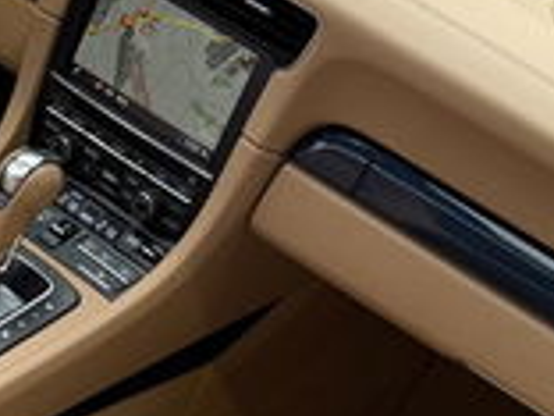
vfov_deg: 12.5
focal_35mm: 118
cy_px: 348
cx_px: -185
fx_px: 1888
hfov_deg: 15.8
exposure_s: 1/121
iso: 80
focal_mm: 6.76
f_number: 1.78
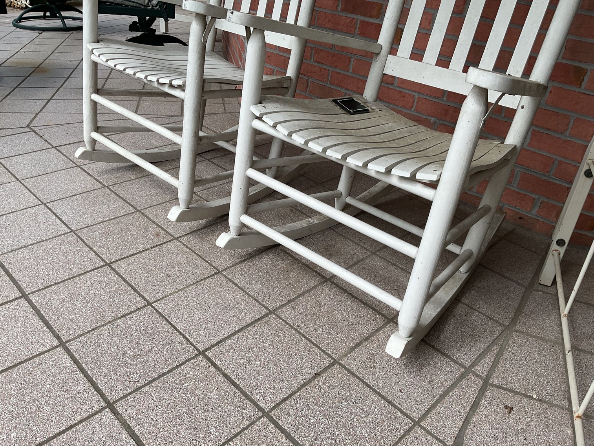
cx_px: 297
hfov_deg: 61.7
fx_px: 498
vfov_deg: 48.2
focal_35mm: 29
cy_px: 223
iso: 16
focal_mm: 3
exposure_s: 1/500
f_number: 1.8
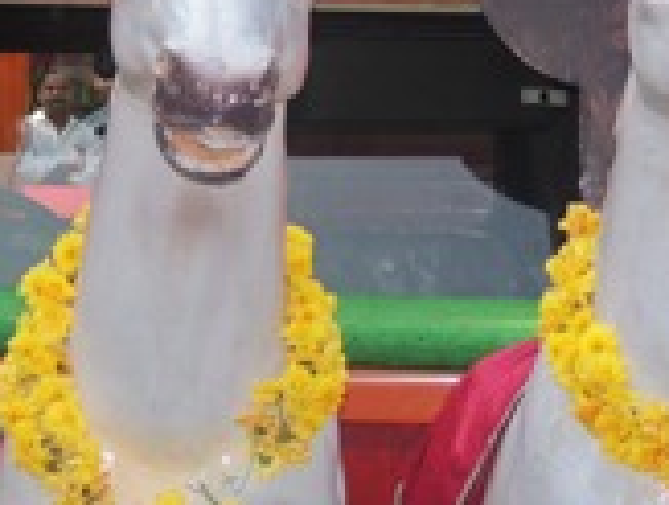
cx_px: 90
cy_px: -349
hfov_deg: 10.7
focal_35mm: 184
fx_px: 3564
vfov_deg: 7.9
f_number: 3.5
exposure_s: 1/640
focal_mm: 8.3
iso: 100
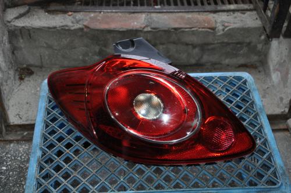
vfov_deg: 25.7
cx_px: 146
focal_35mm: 52
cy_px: 96
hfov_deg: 37.9
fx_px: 424
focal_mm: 35
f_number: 4.5
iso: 800
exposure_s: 1/60
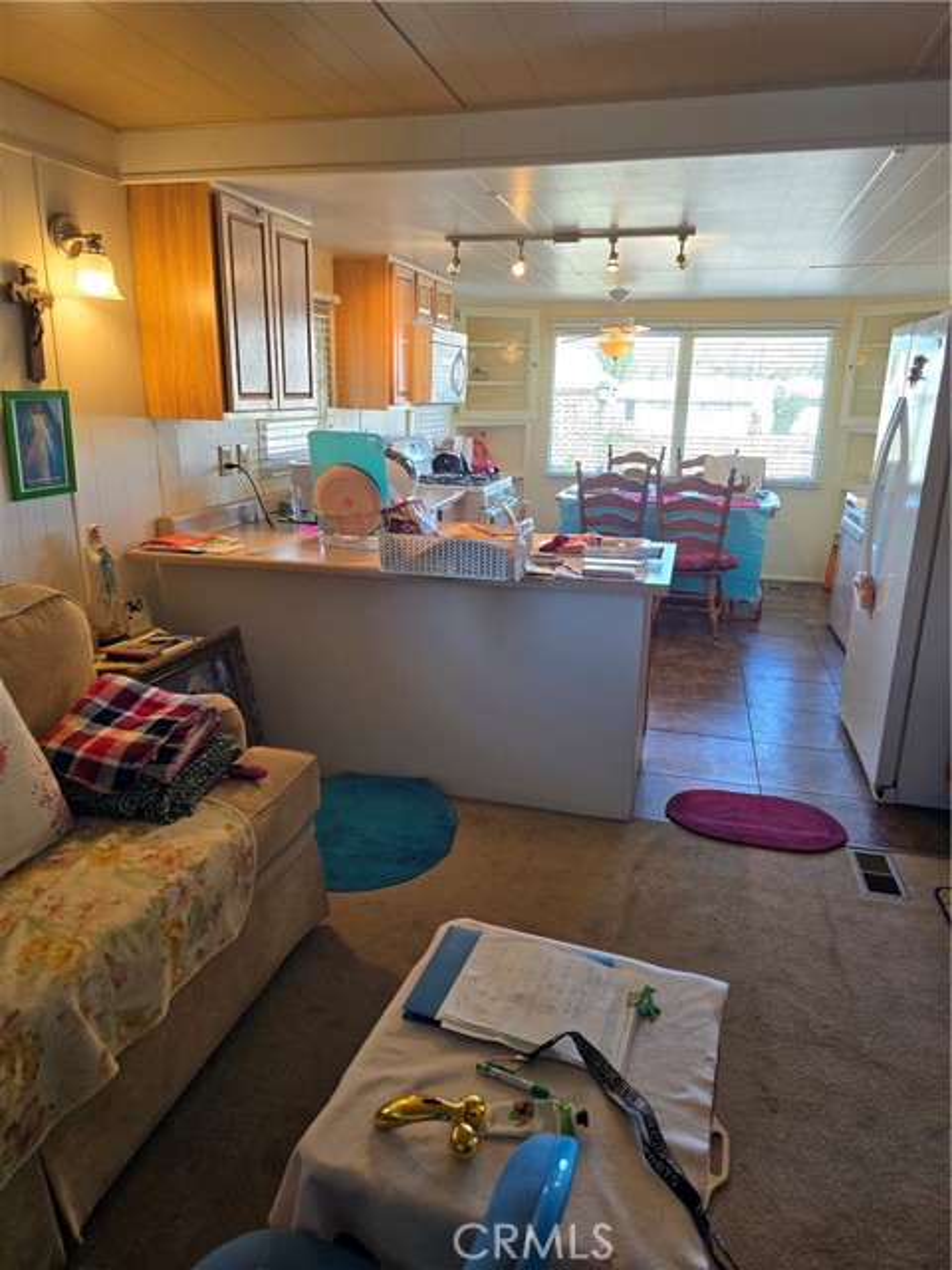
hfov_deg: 58.9
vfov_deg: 73.9
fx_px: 843
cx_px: 476
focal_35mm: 23
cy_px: 635
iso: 80
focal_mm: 6.3
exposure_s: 1/120
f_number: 1.7
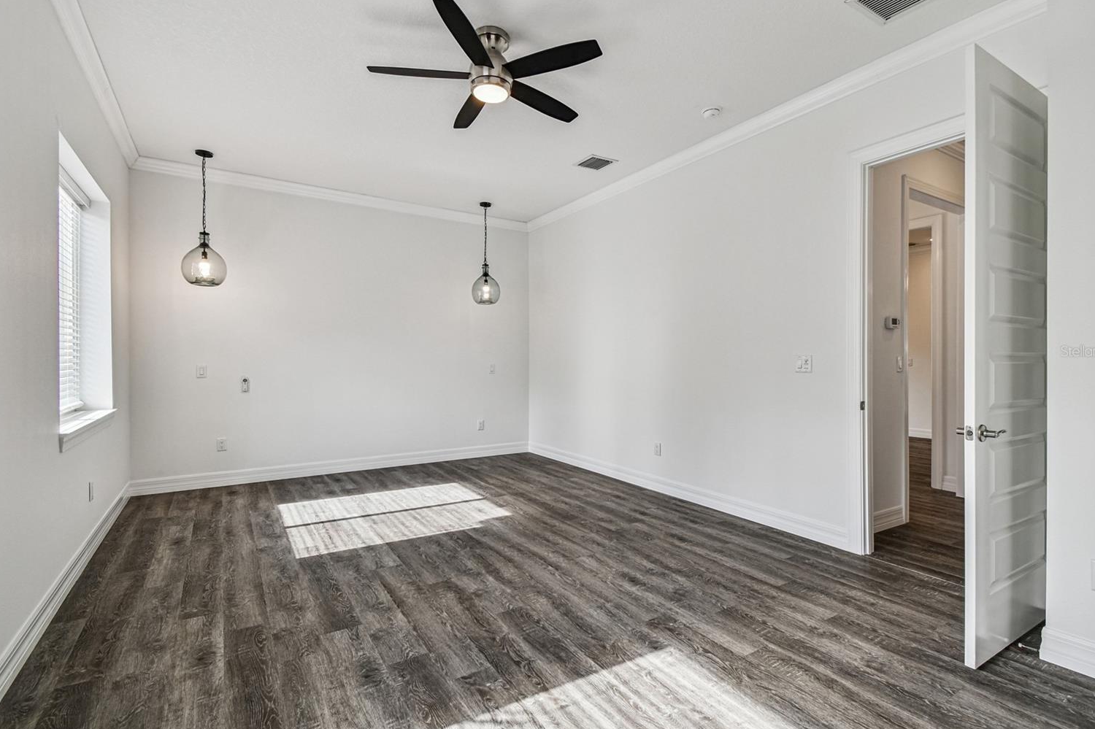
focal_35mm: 16
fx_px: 486
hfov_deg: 96.8
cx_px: 542
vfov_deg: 73.7
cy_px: 351
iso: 100
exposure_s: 1/40
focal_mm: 10
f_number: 7.1
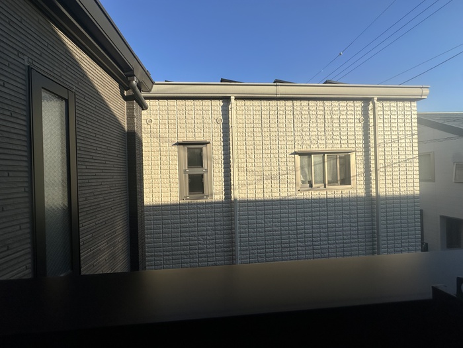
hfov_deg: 102.1
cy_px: 174
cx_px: 232
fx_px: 187
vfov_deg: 85.7
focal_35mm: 14
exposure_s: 1/2257
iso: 50
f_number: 2.2
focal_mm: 2.22
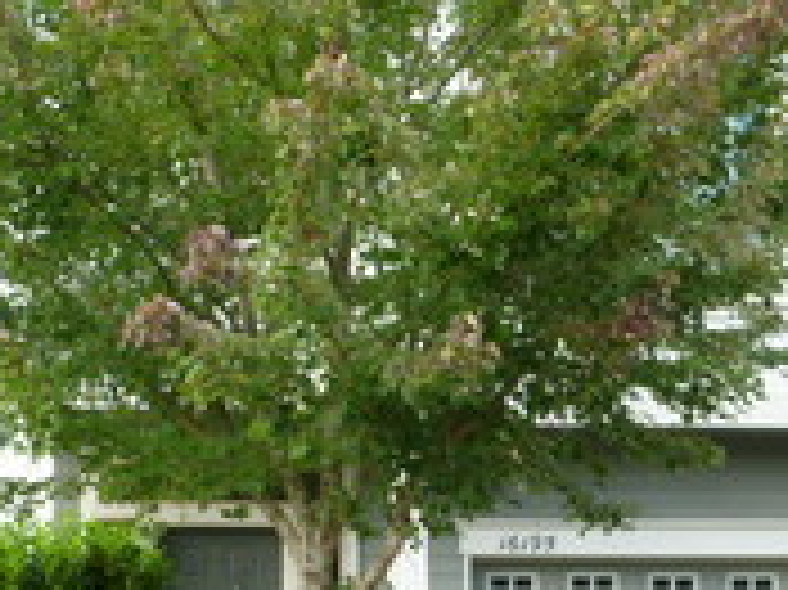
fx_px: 1979
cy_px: 315
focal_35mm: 87
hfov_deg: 22.5
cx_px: 437
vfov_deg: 17.0
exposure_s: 1/100
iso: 100
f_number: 3.8
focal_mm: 7.9
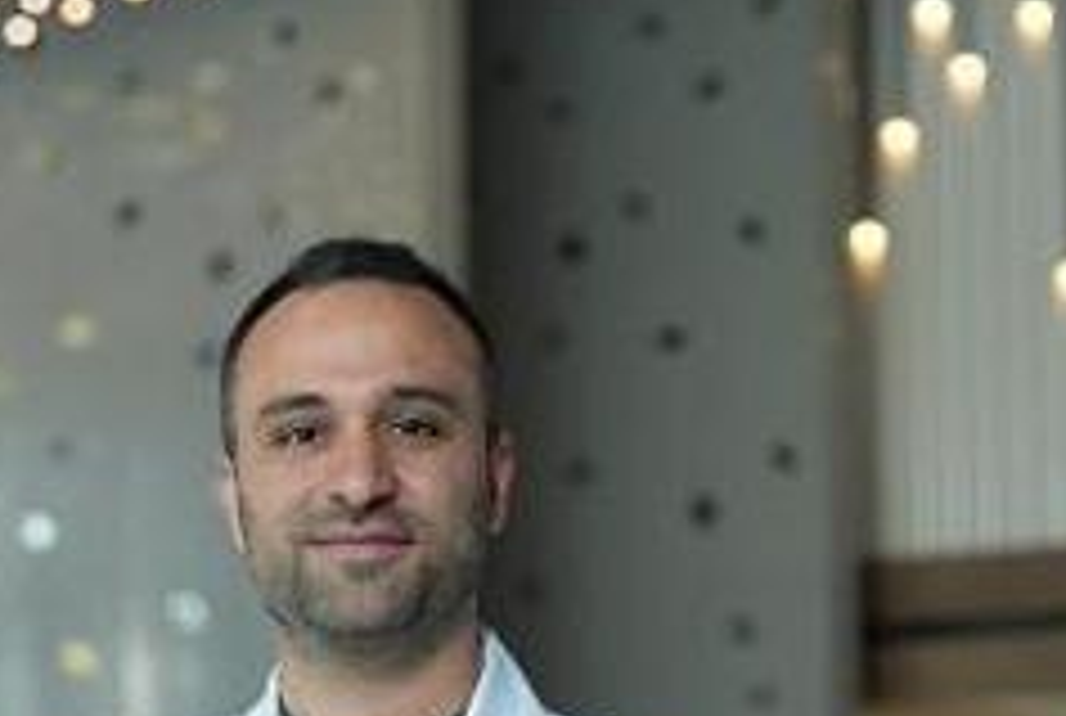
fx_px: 5370
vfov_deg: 7.6
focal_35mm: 181
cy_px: 612
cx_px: 484
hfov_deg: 11.3
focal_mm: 70
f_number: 2.8
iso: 250
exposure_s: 1/80
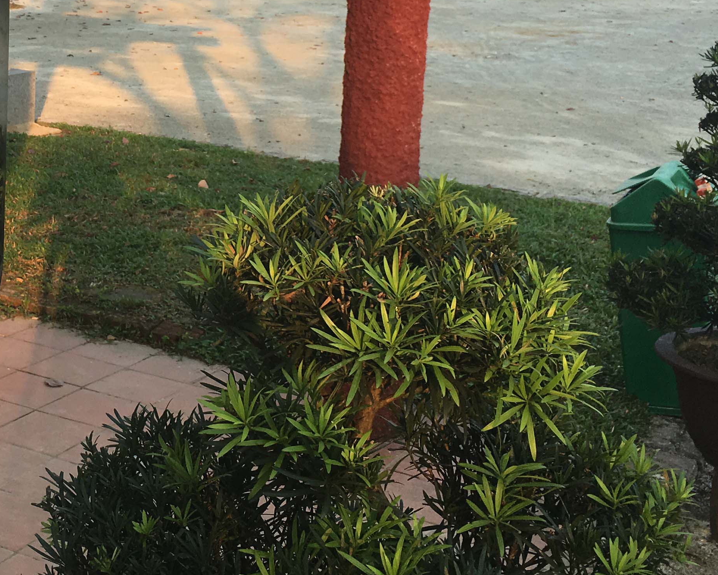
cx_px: 121
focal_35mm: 62
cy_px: 92
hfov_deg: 29.6
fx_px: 1318
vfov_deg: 24.1
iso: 25
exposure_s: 1/337
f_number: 2.2
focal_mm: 4.15
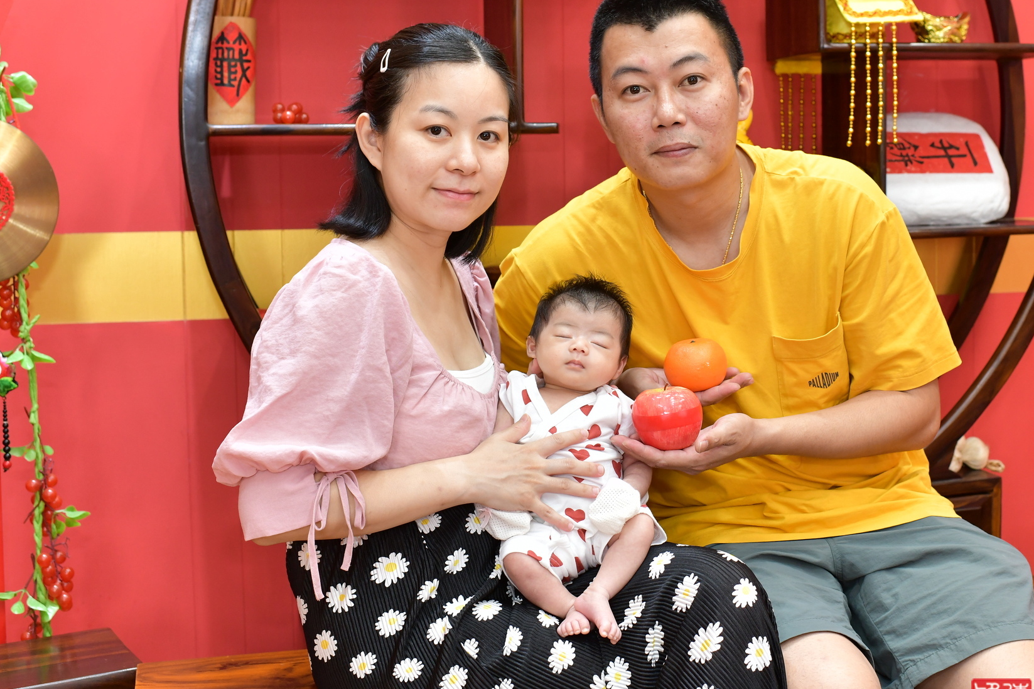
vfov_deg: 26.4
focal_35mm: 51
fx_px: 1465
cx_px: 664
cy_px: 289
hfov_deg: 38.6
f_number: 4.5
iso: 1000
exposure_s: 1/200
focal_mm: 35
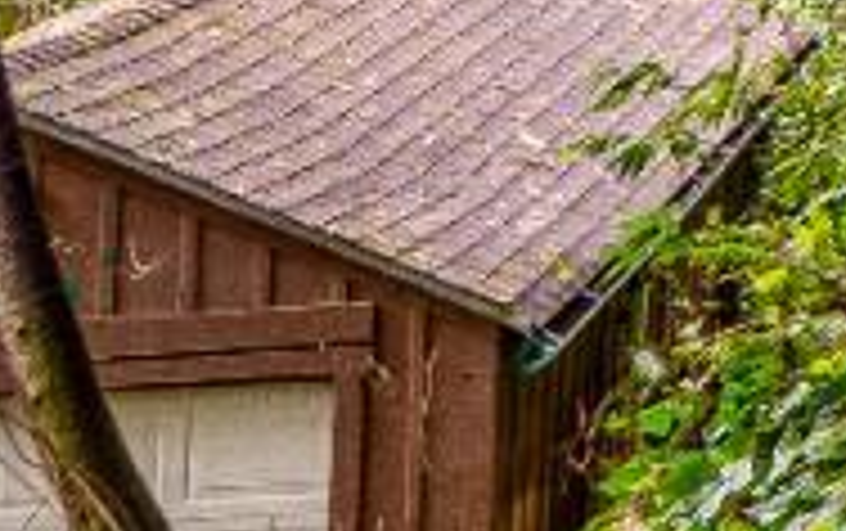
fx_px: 3370
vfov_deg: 8.3
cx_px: 2277
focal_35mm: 146
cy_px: -742
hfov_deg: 11.0
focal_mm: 18
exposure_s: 1/5
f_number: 11
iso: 400
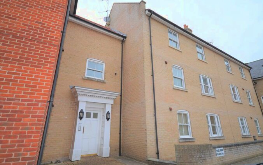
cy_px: 77
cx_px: 130
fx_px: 147
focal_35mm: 21
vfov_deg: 58.4
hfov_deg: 83.6
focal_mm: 13
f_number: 5
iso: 100
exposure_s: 1/200
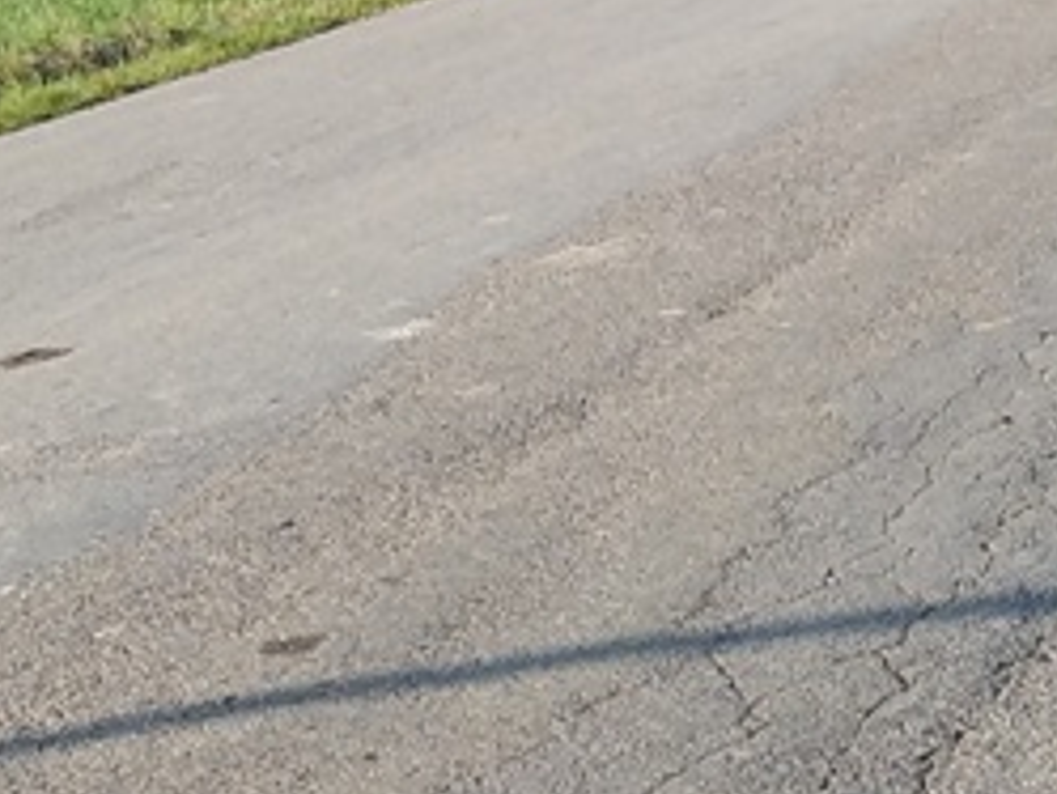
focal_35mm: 107
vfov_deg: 13.4
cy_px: 968
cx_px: 824
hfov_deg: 18.2
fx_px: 3269
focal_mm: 3.62
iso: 100
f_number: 1.8
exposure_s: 1/646
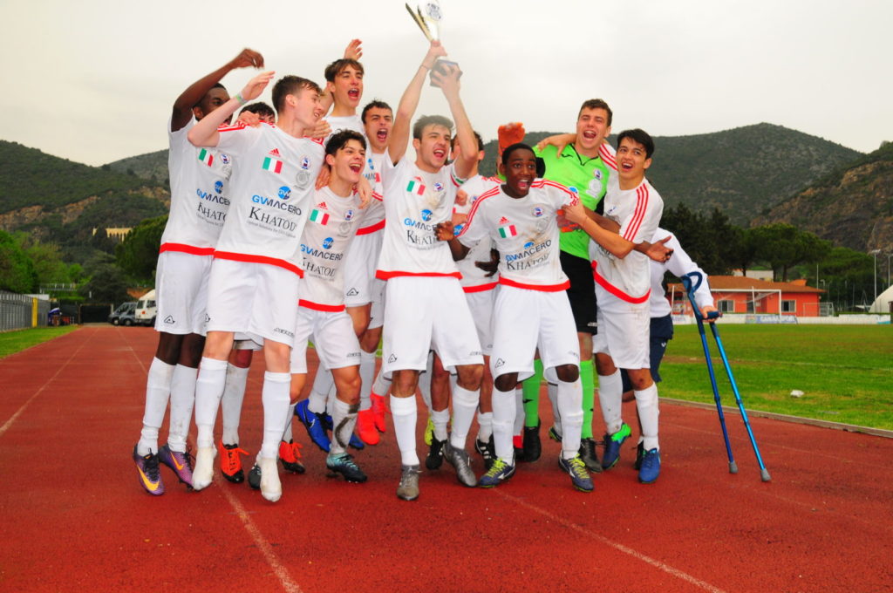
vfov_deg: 34.1
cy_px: 296
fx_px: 966
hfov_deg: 49.6
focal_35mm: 39
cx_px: 446
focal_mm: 26
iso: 640
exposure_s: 1/250
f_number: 7.1
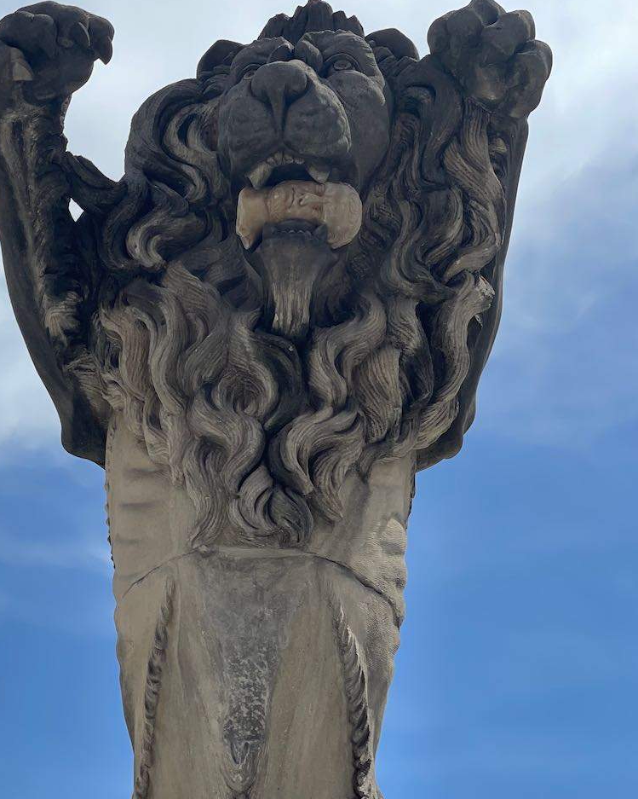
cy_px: 385
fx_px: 1747
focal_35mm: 74
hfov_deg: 20.7
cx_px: 264
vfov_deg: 25.7
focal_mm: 6
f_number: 2
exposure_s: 1/1295
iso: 32
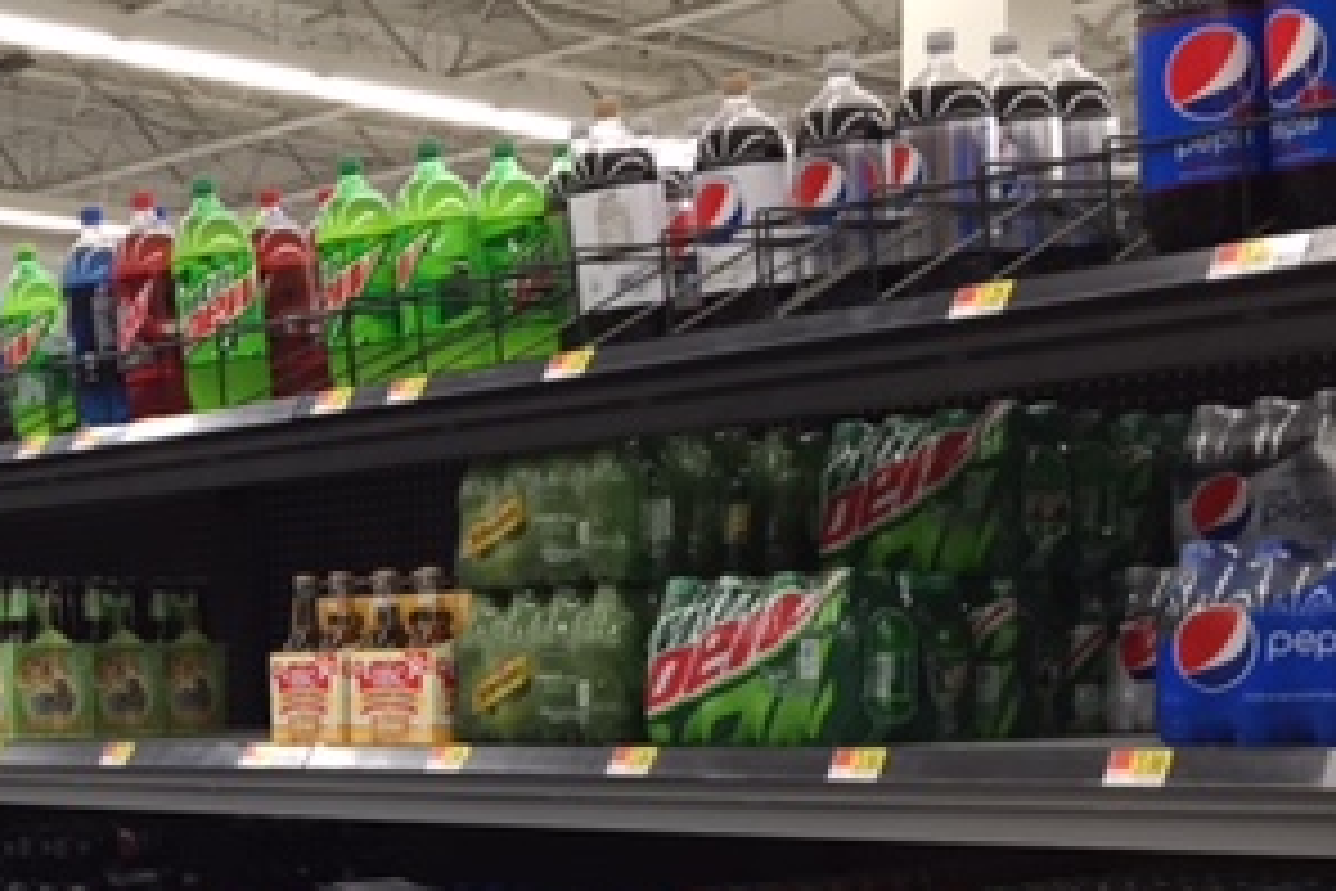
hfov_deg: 29.7
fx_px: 2412
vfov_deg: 20.3
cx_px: 139
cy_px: 882
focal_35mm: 65
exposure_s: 1/30
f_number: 2.2
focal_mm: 4.15
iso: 64
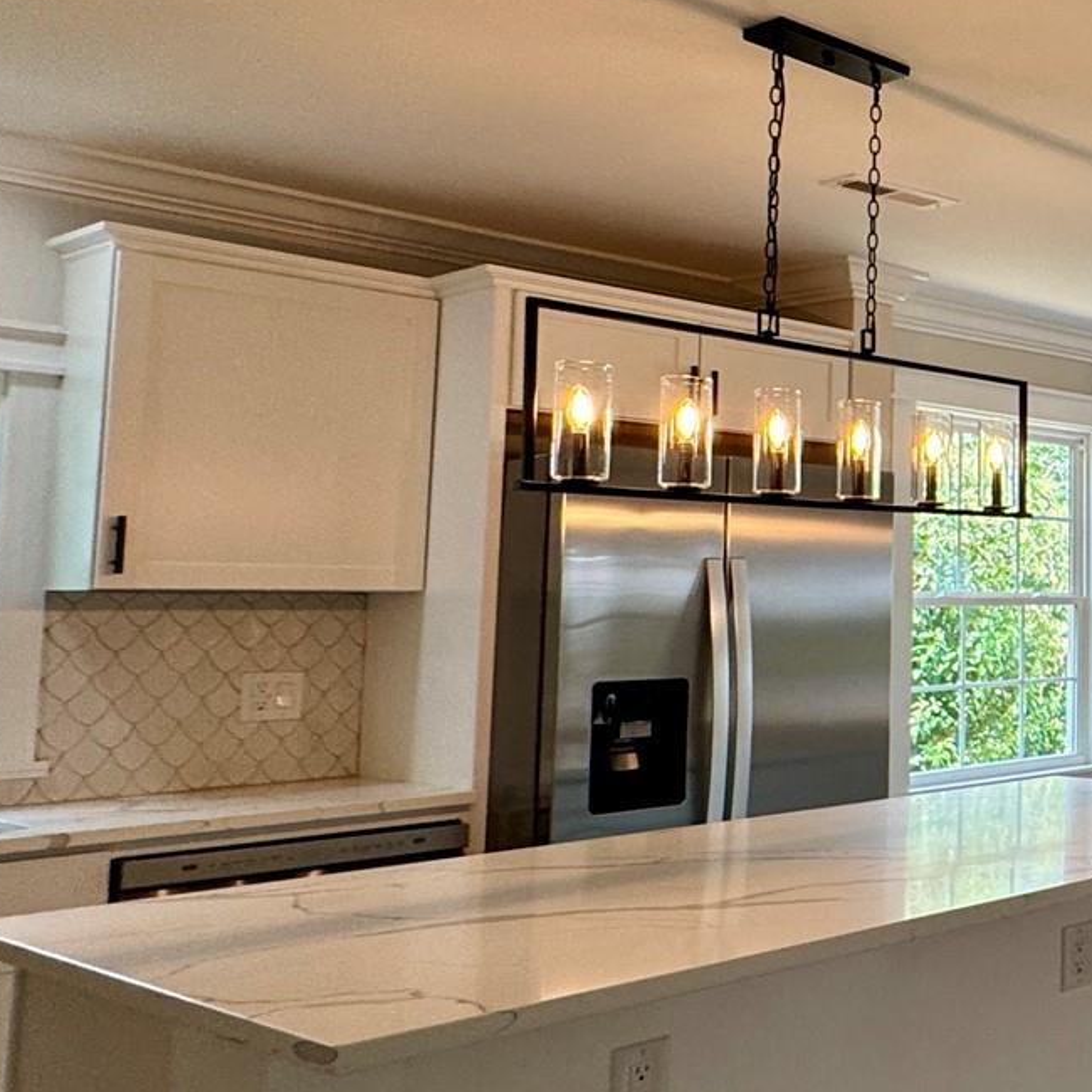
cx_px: 1561
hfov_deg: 29.7
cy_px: 516
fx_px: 1392
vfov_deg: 42.8
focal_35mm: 39
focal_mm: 2.22
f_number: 2.2
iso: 64
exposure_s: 1/120
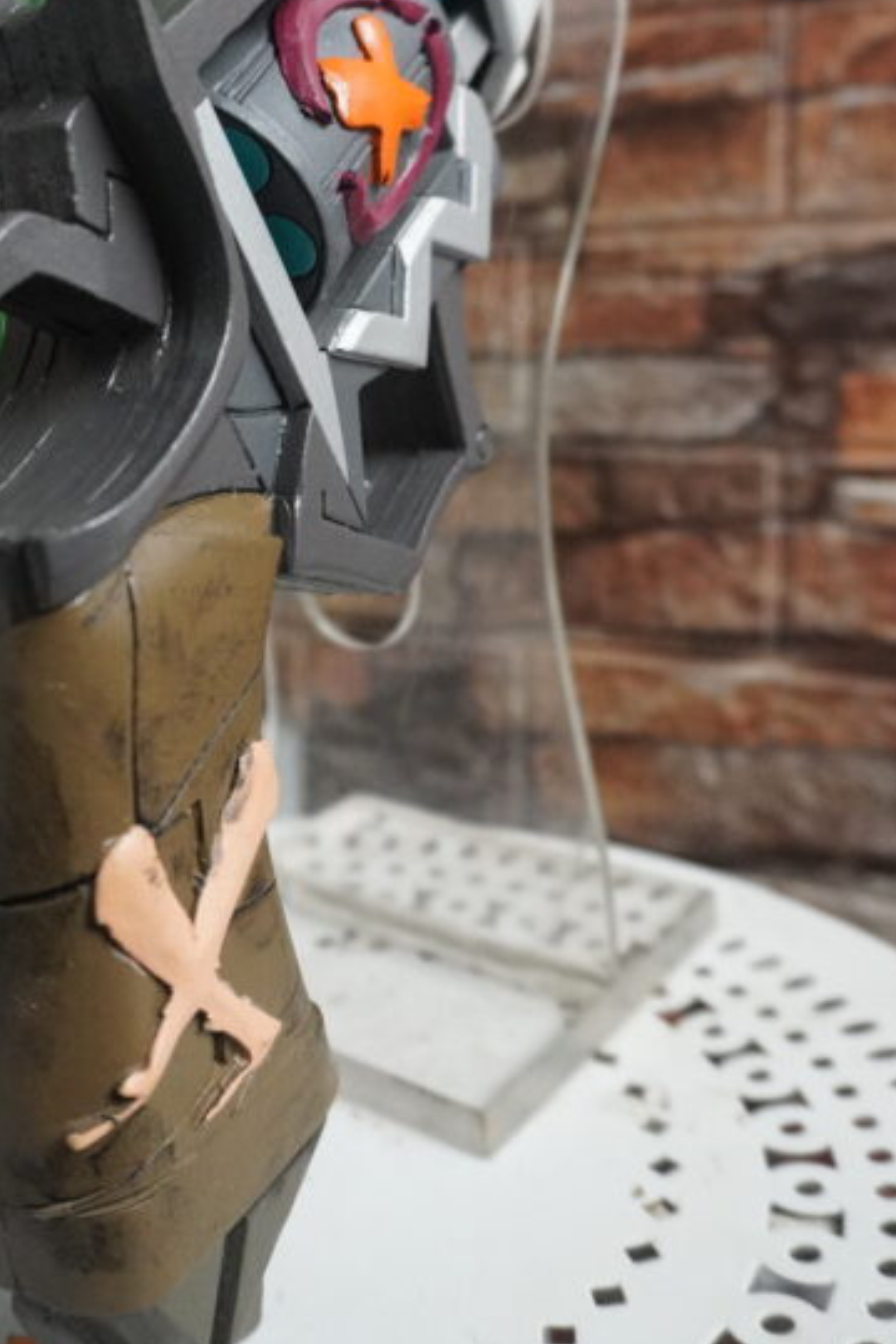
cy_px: 426
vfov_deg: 47.5
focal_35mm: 40
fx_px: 1493
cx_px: 343
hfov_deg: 33.3
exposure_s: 1/250
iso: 3200
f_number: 3.5
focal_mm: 16
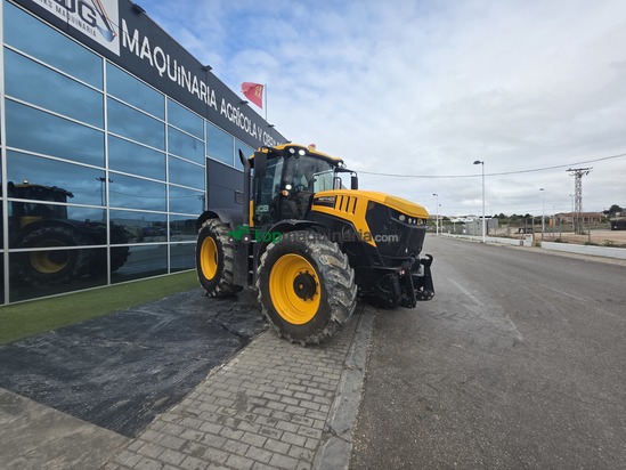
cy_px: 235
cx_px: 313
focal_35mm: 13
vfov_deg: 89.9
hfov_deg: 106.2
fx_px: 235
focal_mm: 2.2
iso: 40
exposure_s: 1/1339
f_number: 1.9
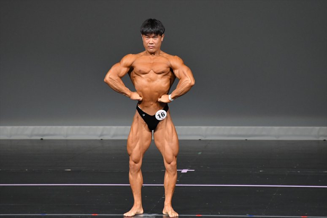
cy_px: 109
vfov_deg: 3.7
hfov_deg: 5.5
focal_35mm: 375
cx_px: 164
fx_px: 3405
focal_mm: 250
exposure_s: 1/400
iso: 4000
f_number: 5.6
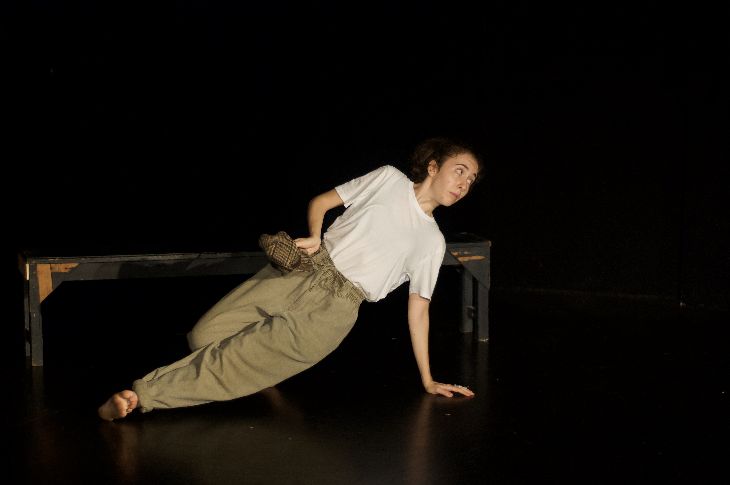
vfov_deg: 18.1
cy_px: 242
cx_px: 365
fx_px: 1519
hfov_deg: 27.0
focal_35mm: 75
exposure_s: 1/160
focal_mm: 50
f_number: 1.8
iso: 800
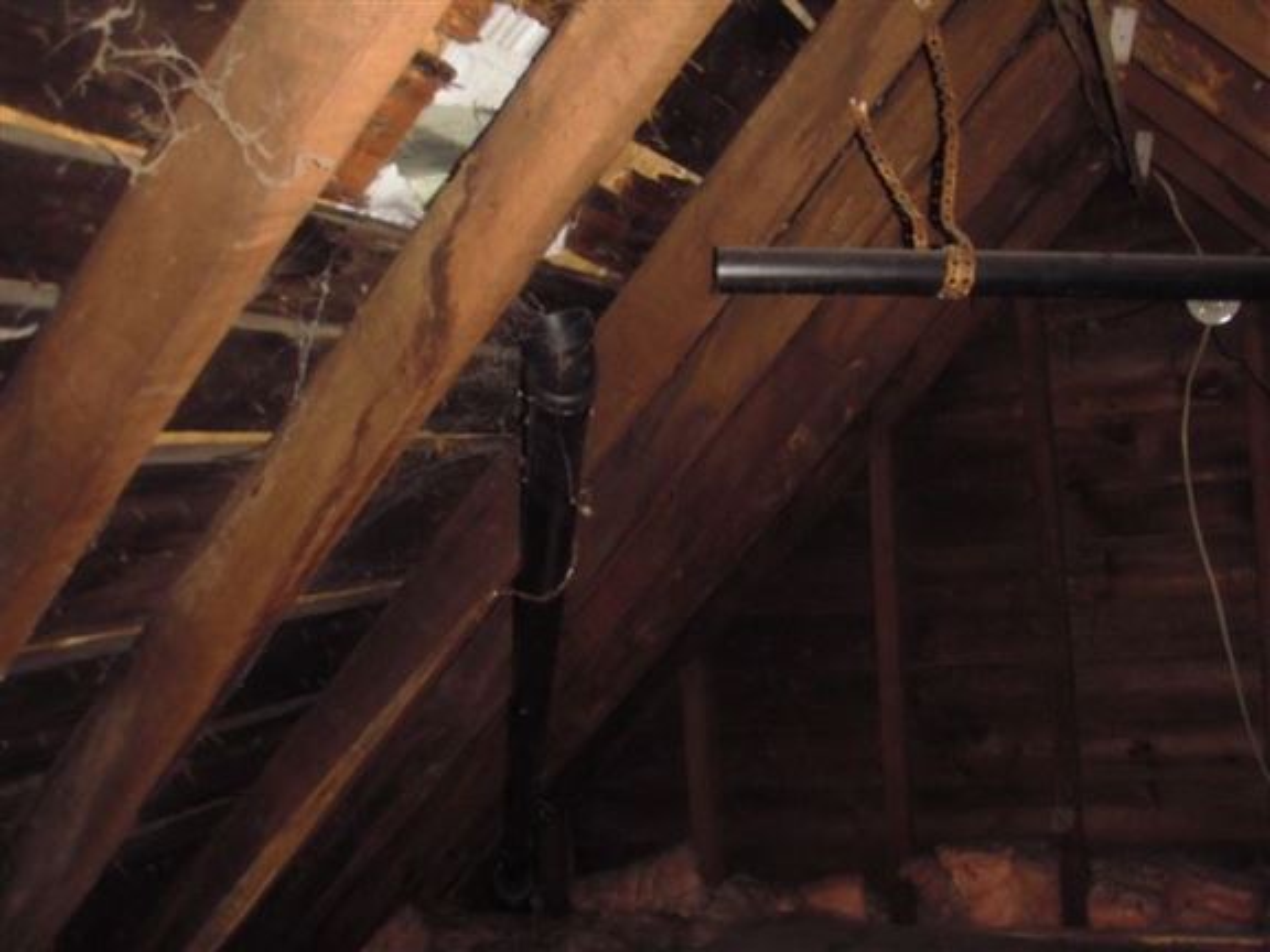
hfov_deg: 49.0
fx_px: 1394
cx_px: 635
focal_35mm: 38
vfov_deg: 37.7
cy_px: 476
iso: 200
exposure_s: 1/30
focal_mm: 6.7
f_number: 3.5
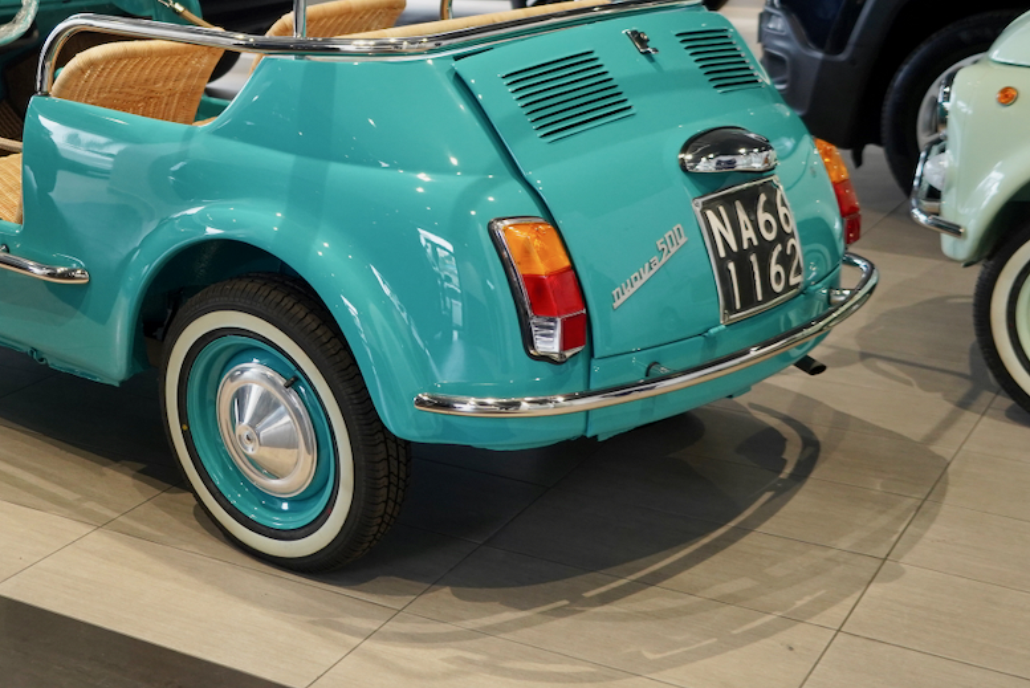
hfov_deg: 34.8
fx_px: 1603
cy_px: 137
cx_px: 256
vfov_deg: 23.9
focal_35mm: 56
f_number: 4
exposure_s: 1/160
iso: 1600
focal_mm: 34
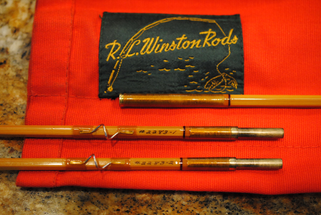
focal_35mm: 60
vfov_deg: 22.7
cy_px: 108
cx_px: 160
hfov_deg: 33.4
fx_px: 536
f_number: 3
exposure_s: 1/30
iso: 1000
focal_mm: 40
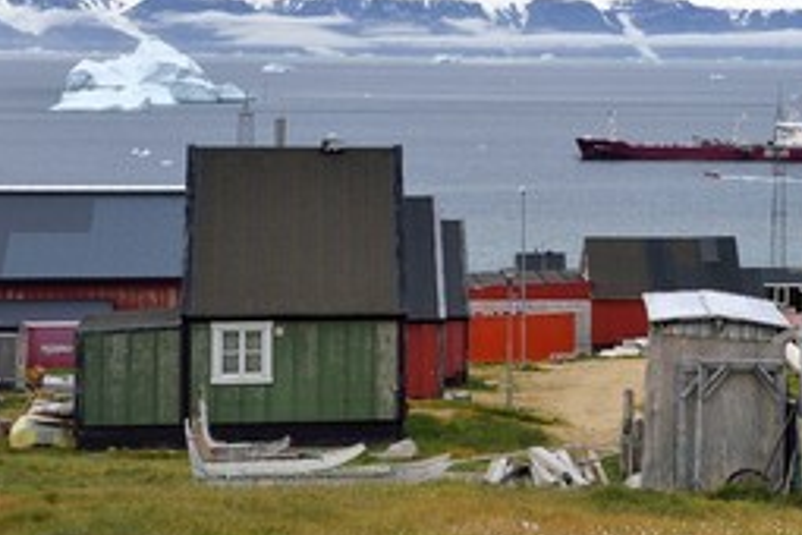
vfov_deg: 12.8
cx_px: 648
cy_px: 160
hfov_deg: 18.9
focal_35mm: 107
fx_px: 2384
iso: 800
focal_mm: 65
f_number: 10
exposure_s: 1/320
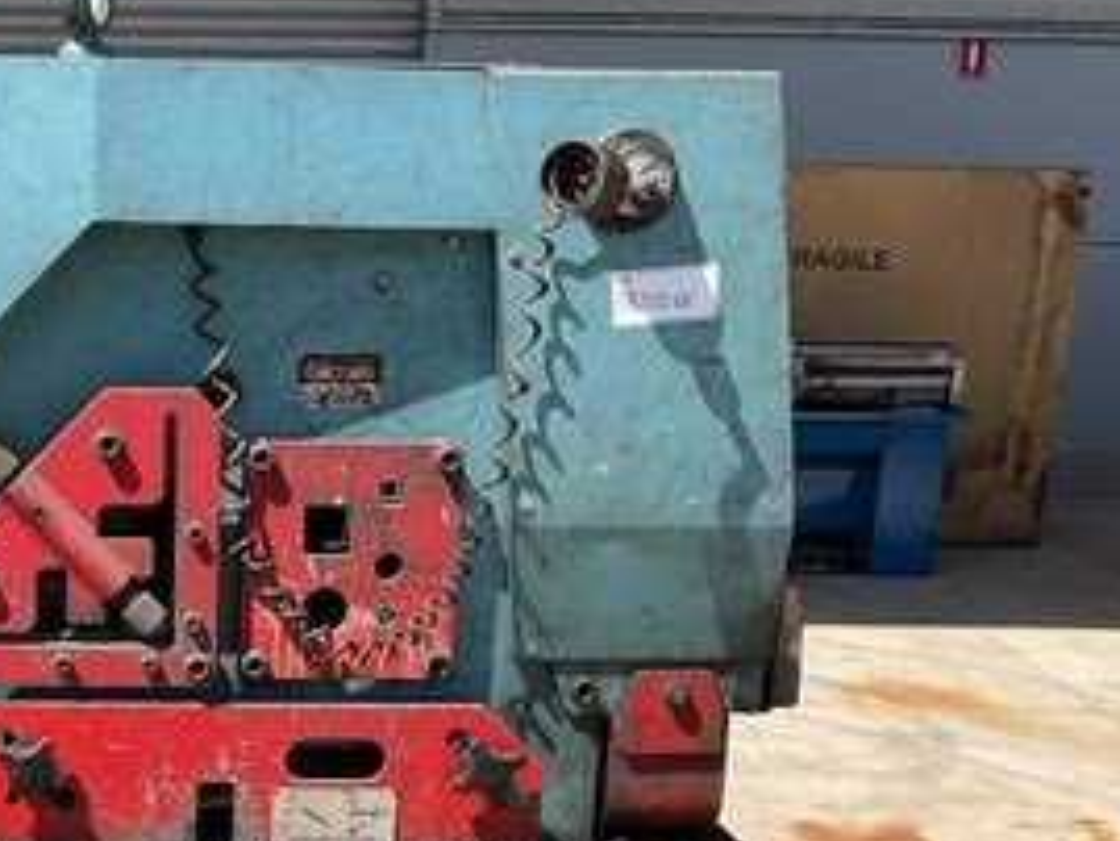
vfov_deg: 20.5
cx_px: 142
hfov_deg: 27.3
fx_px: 2233
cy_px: 870
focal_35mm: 69
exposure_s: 1/1412
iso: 16
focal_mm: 3
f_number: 1.8
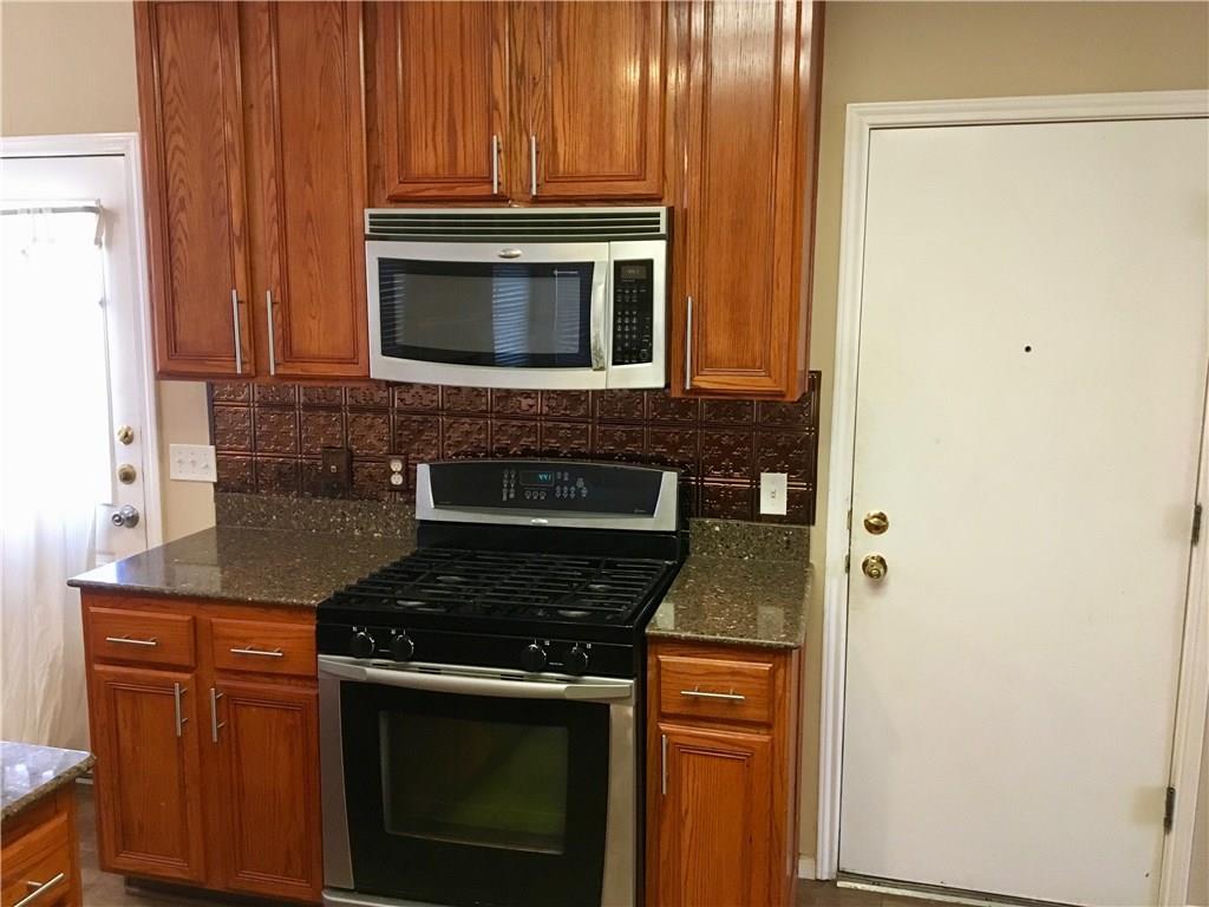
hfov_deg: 61.7
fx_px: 1013
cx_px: 604
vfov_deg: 48.2
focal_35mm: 29
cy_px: 454
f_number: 2.2
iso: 200
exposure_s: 1/30
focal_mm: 4.15
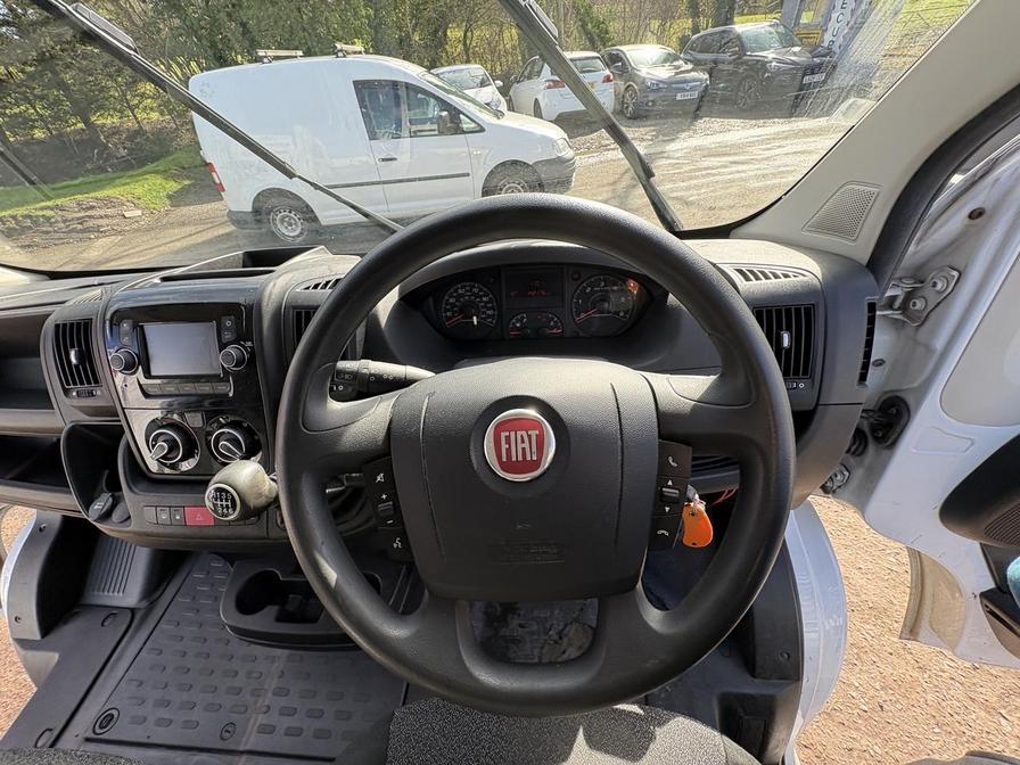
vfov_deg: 85.7
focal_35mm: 14
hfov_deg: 102.1
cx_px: 510
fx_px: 413
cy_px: 382
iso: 80
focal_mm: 2.22
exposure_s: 1/134
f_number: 2.2
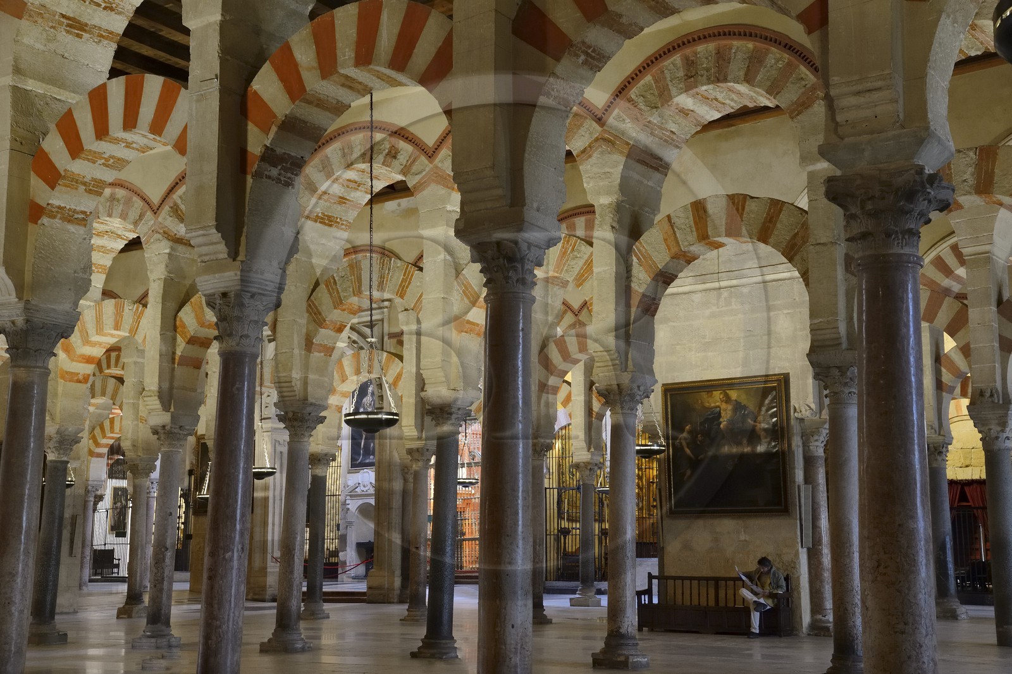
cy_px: 337
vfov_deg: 31.9
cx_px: 506
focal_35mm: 42
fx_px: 1180
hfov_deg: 46.4
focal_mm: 42
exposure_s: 1/2
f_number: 9
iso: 1600
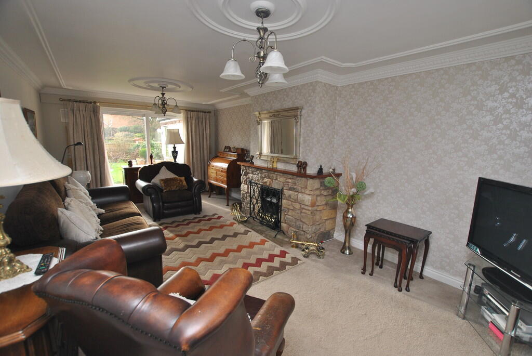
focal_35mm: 15
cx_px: 266
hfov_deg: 100.3
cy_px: 178
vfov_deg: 77.5
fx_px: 222
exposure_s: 1/60
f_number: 4
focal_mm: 10
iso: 200
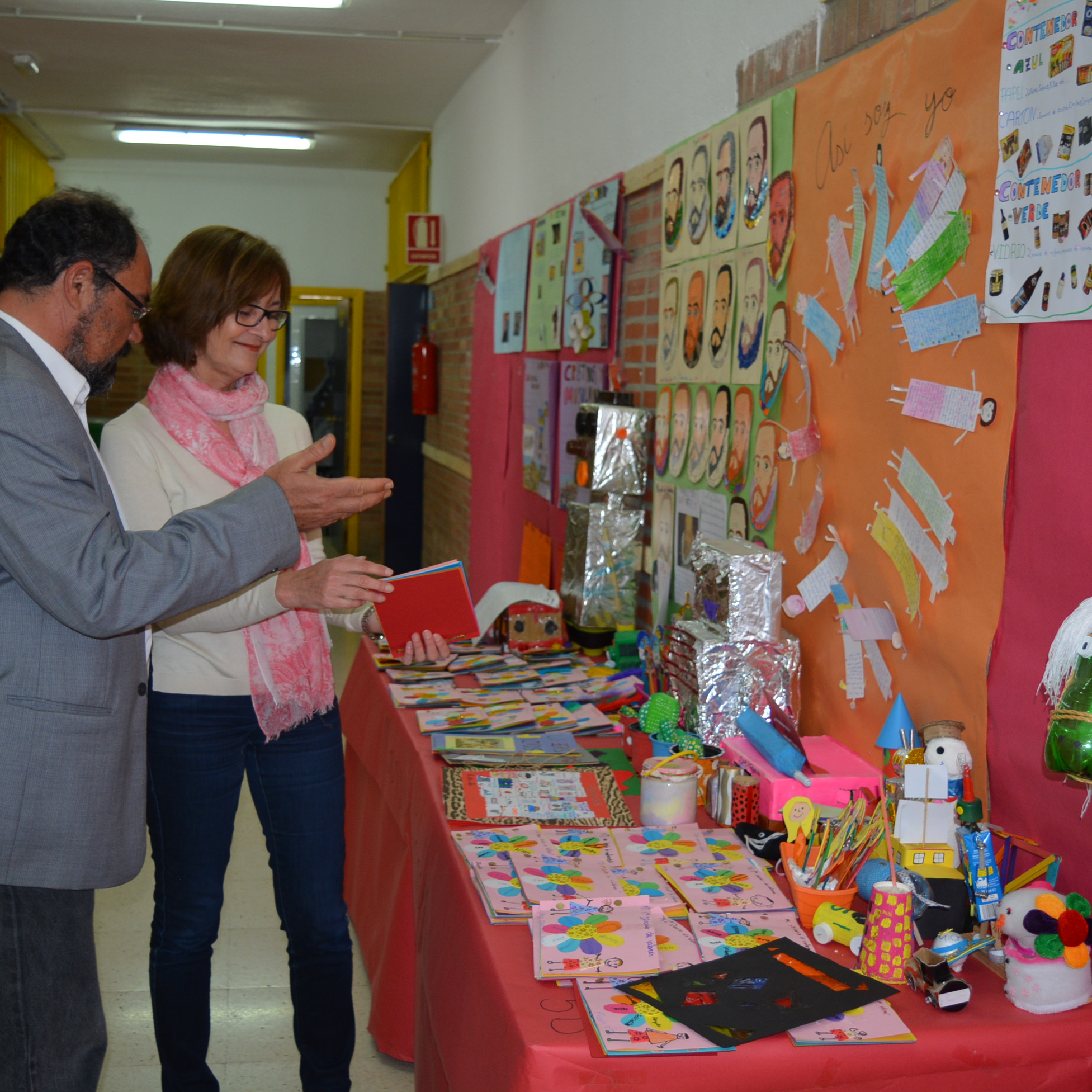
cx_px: 515
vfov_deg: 39.2
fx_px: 1535
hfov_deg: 39.2
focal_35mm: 43
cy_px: 540
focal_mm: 22
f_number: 3.8
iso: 450
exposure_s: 1/60
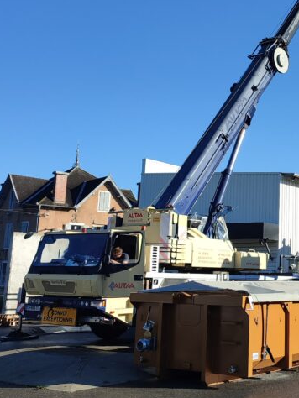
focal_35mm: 54
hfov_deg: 26.0
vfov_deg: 35.3
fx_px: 621
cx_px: 278
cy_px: 145
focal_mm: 6.04
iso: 50
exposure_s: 1/529
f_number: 1.9
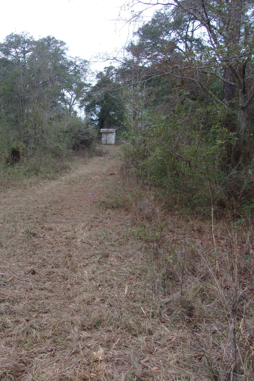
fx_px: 413
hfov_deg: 34.1
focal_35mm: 39
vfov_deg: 49.6
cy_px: 192
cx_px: 105
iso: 80
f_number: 3
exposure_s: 1/280
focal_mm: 4.9
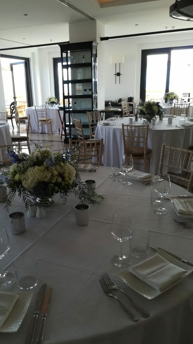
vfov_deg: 66.1
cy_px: 169
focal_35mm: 29
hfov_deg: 39.9
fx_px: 264
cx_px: 73
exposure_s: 1/100
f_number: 2.2
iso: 80
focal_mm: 3.83
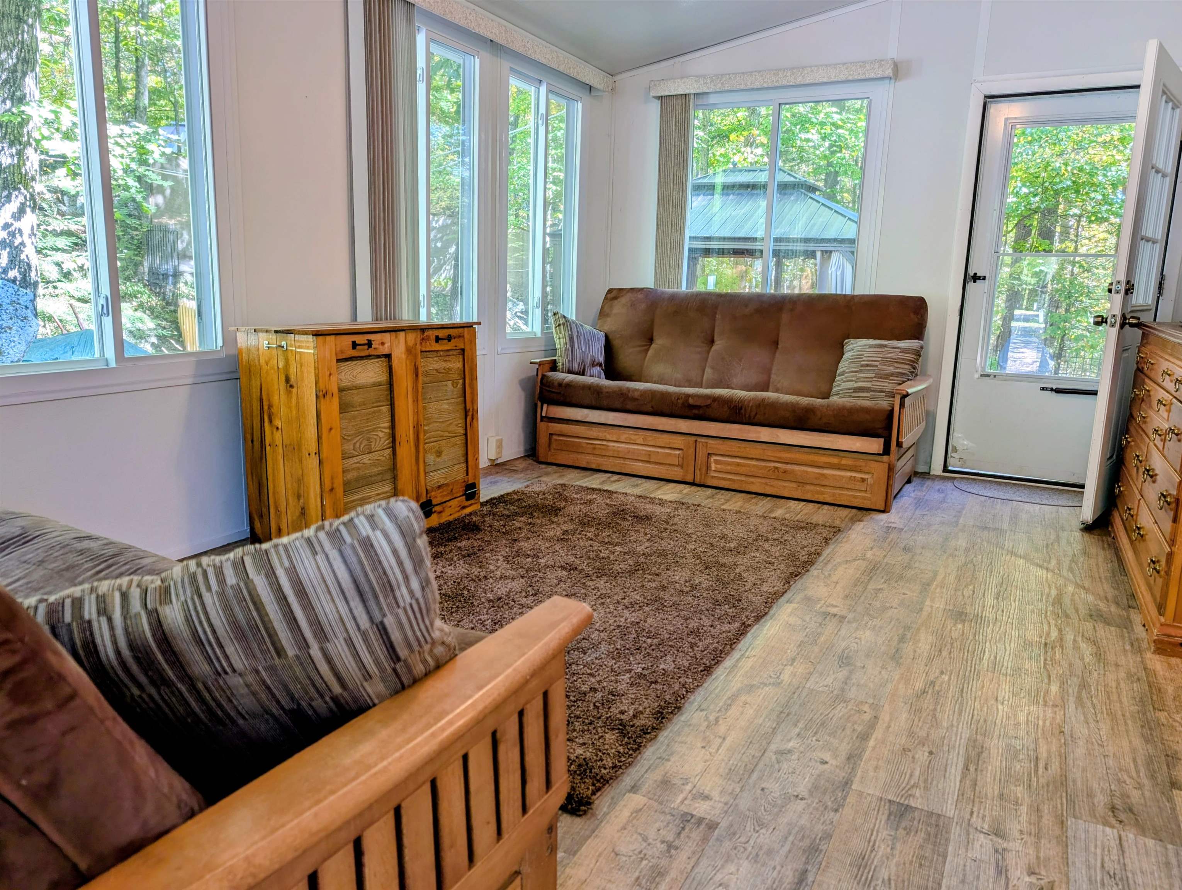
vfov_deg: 56.9
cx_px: 591
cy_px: 445
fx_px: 821
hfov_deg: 71.5
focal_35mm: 24
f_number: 1.68
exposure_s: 1/24
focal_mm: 6.9
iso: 28
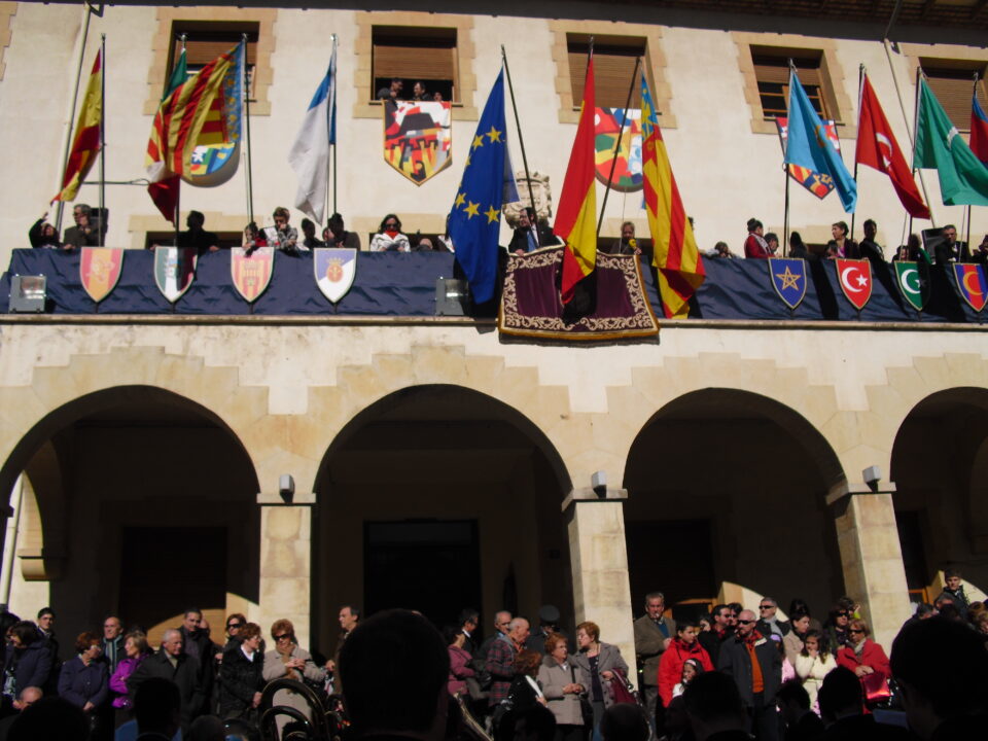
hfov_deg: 51.4
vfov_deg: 39.7
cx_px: 494
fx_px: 1028
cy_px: 370
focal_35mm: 36
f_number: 7.8
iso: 64
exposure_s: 1/400
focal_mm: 6.3
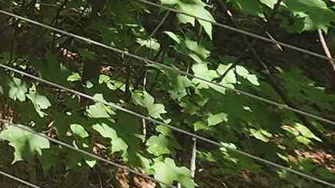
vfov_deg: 6.2
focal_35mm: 175
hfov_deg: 10.5
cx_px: -492
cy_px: -422
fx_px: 1554
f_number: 1.8
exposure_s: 1/180
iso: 20
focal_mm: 6.4
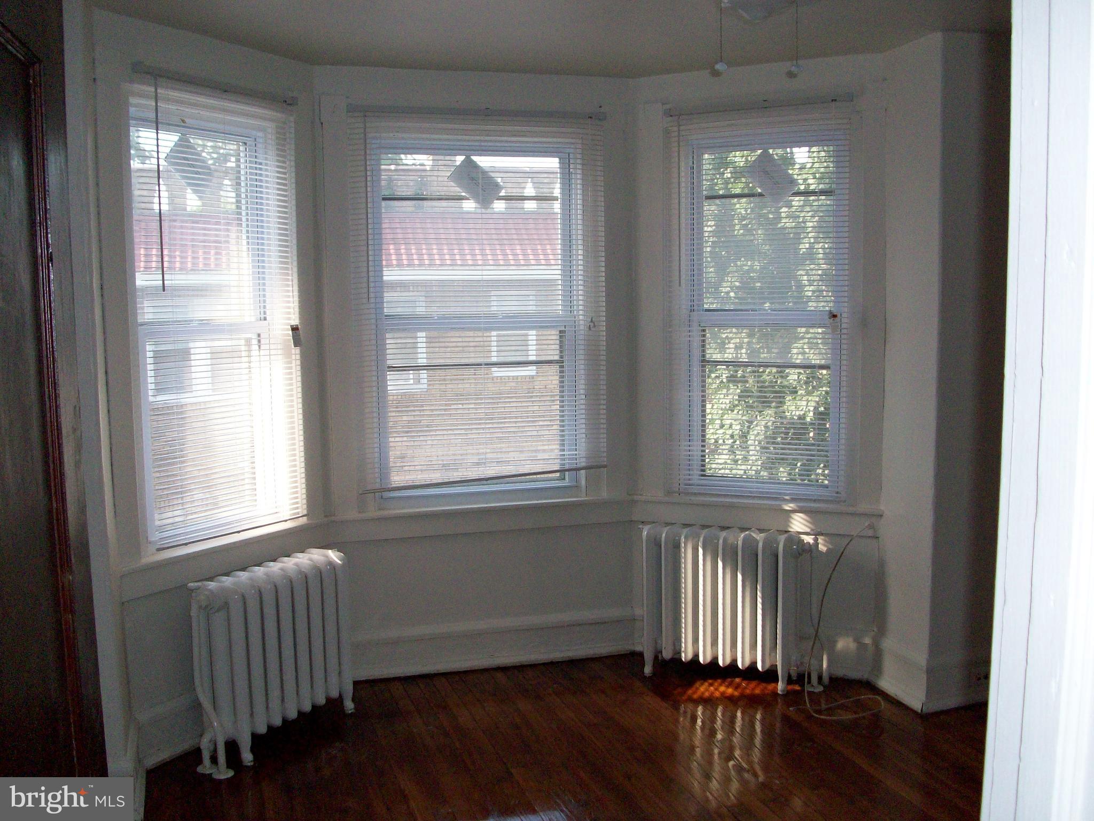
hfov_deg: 54.0
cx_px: 547
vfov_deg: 41.8
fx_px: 1075
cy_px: 410
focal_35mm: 34
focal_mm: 5.7
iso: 160
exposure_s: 1/137
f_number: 2.8
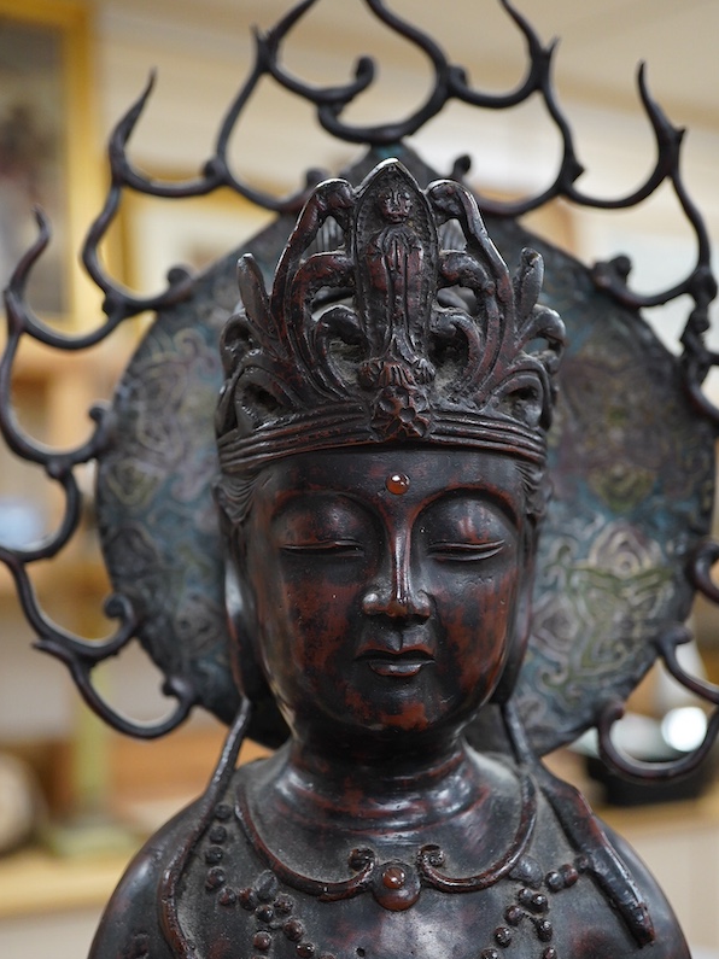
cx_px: 360
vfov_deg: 38.9
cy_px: 524
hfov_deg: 29.7
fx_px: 1357
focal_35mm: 49
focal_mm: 30
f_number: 3.5
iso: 1250
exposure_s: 1/125
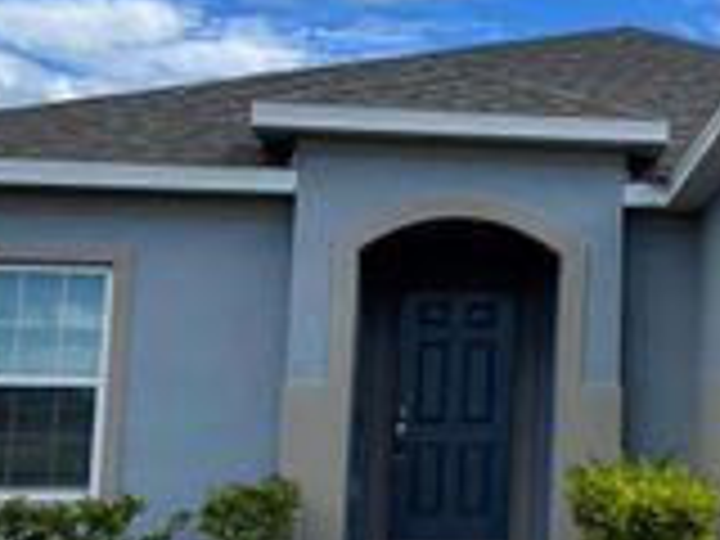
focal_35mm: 81
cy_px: 187
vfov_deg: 18.2
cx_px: 806
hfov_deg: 22.6
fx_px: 1685
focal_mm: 5.1
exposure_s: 1/4202
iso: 32
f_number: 1.6
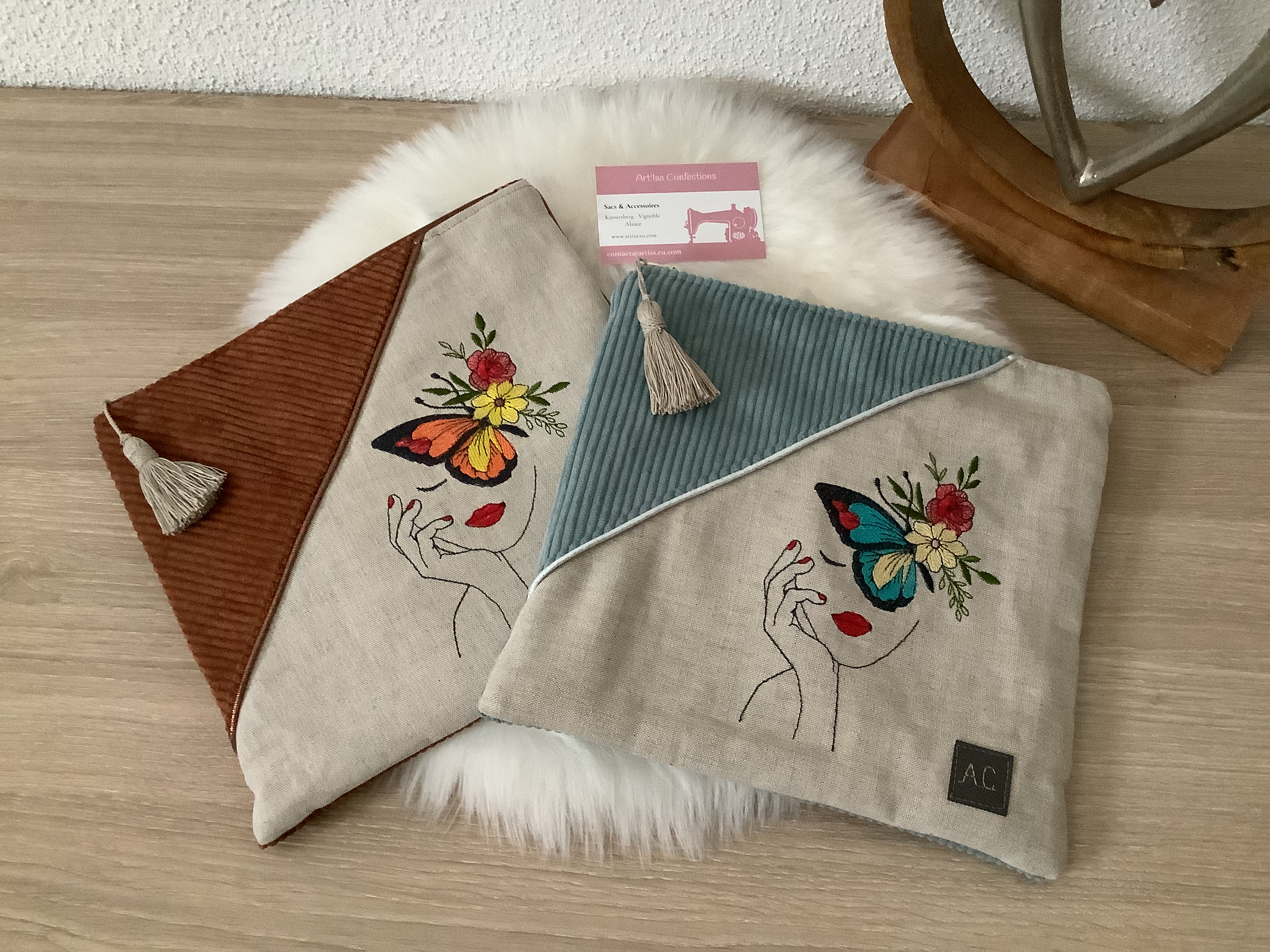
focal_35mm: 31
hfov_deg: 58.4
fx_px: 1137
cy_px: 476
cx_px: 635
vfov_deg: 45.4
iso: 400
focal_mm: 3.3
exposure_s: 1/33
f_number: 2.4
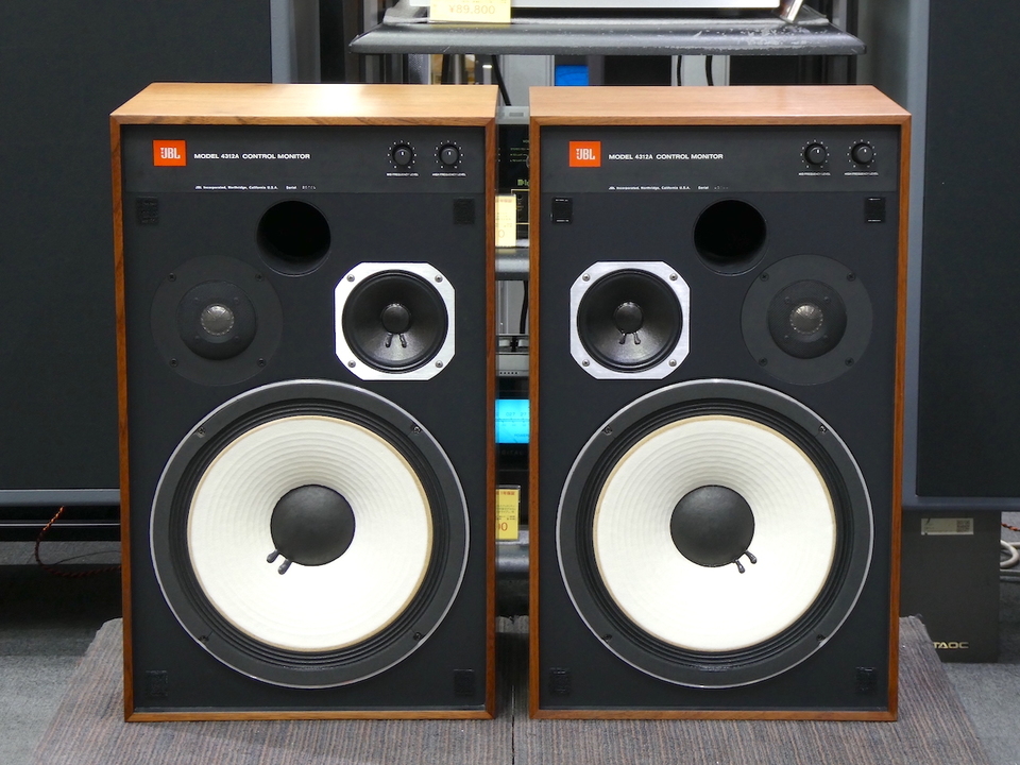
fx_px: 2652
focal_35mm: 90
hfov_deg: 21.8
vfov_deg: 16.4
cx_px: 510
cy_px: 382
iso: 200
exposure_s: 1/3.2
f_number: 4.9
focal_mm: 16.1
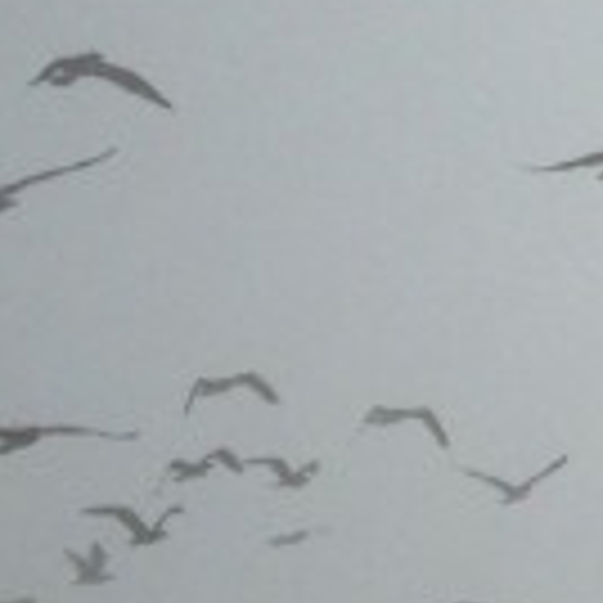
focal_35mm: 209
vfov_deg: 8.3
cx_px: 1575
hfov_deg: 7.6
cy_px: 765
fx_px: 4119
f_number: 2.4
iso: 64
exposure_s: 1/18182
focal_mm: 4.12
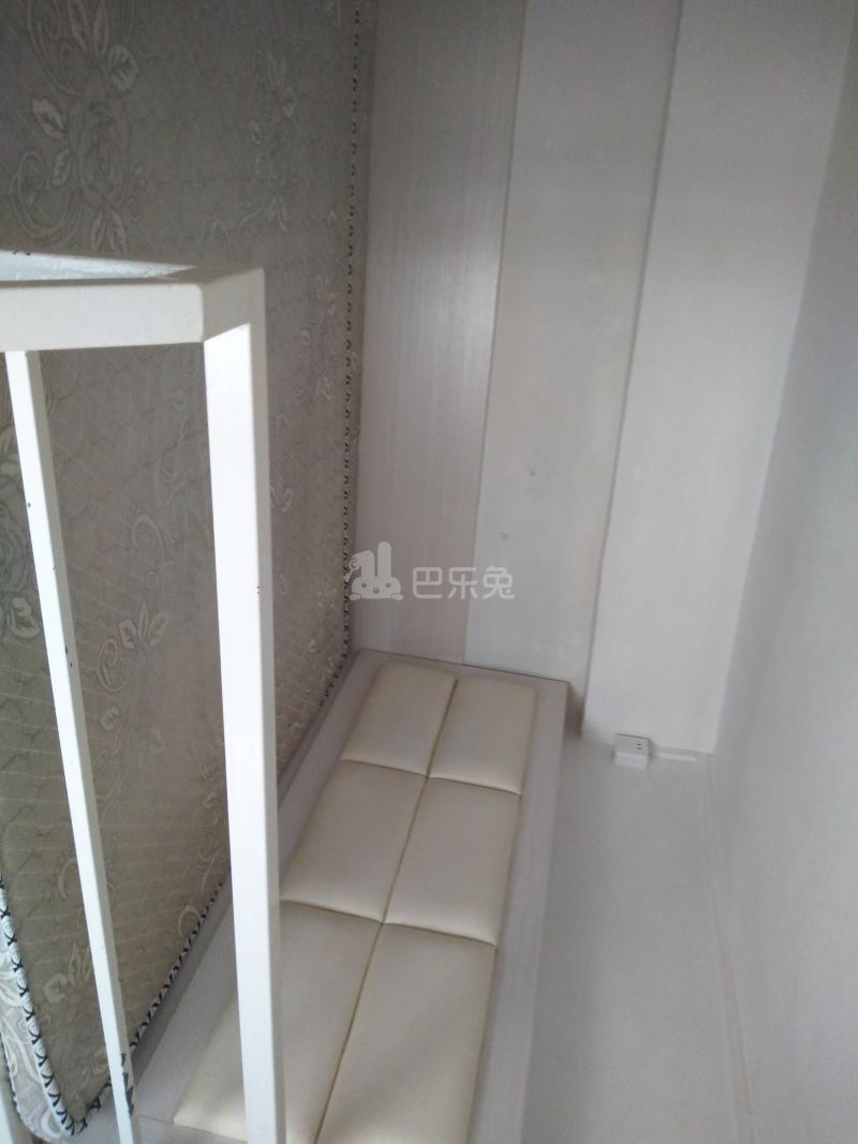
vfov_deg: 67.3
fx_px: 859
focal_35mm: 26
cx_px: 429
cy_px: 572
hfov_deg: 53.1
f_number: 1.8
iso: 290
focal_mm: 3.59
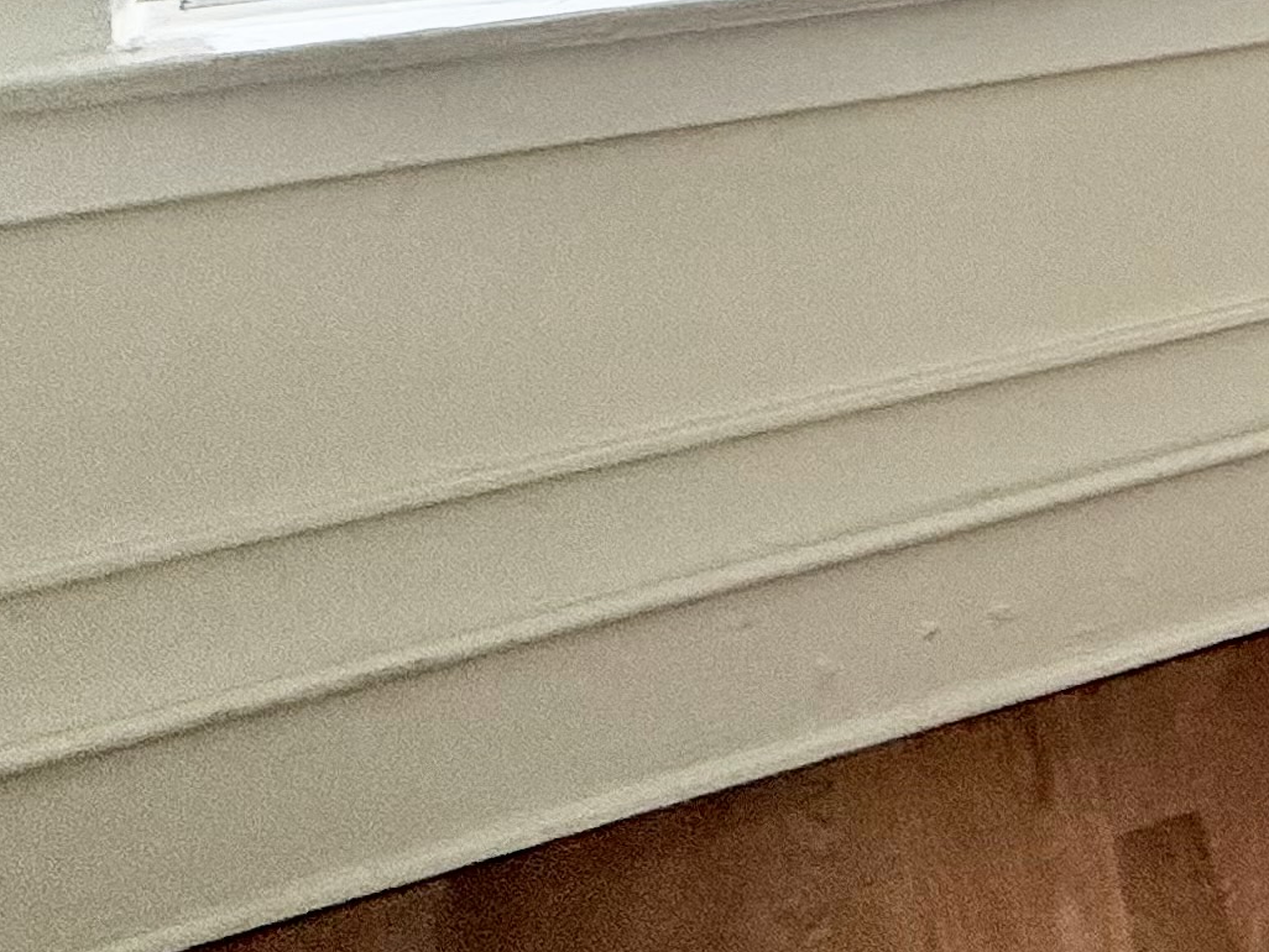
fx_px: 2017
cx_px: 2163
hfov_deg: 23.1
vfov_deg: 22.2
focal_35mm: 55
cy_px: -457
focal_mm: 2.22
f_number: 2.2
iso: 100
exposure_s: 1/120
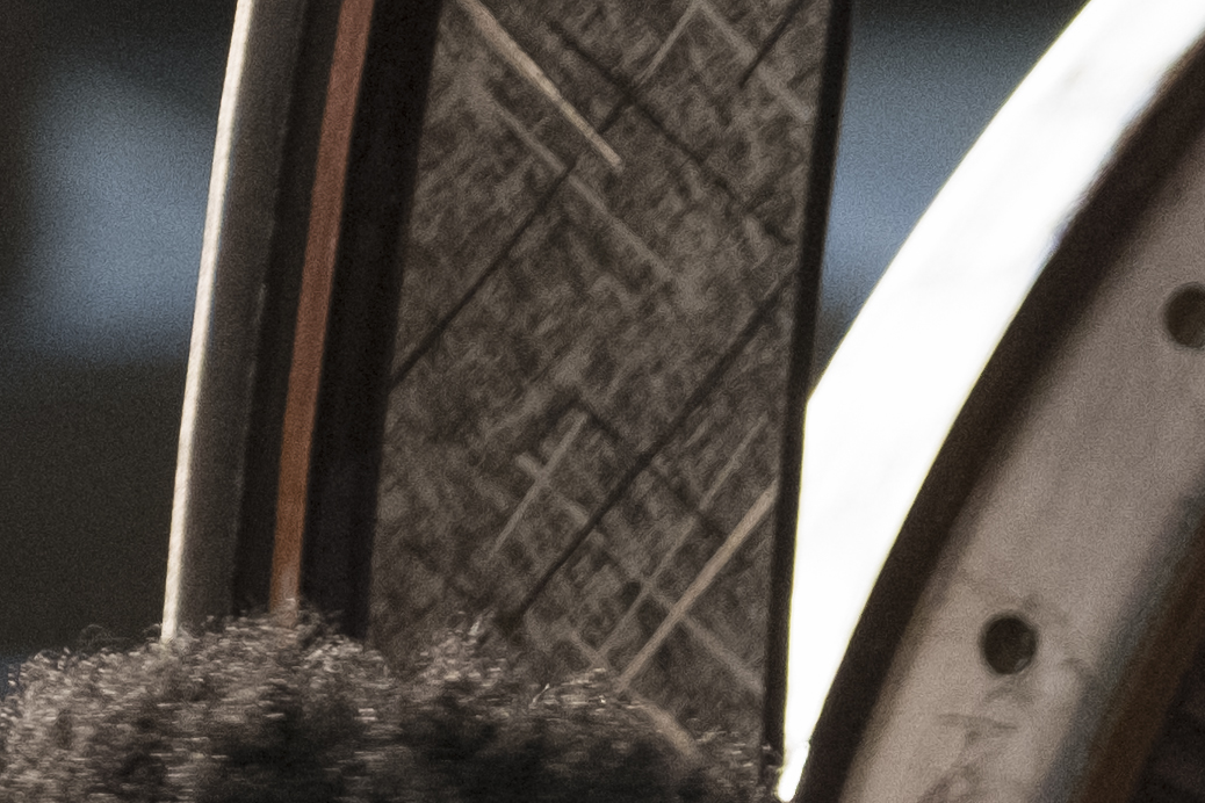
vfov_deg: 1.7
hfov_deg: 2.5
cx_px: 2490
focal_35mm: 821
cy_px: 1221
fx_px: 27479
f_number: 3.2
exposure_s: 1/125
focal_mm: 94.5
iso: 3200
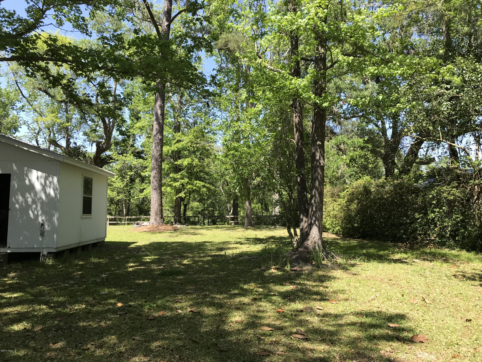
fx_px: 390
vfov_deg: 49.7
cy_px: 181
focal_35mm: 28
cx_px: 241
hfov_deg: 63.4
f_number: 1.8
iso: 20
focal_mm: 3.99
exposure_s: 1/709
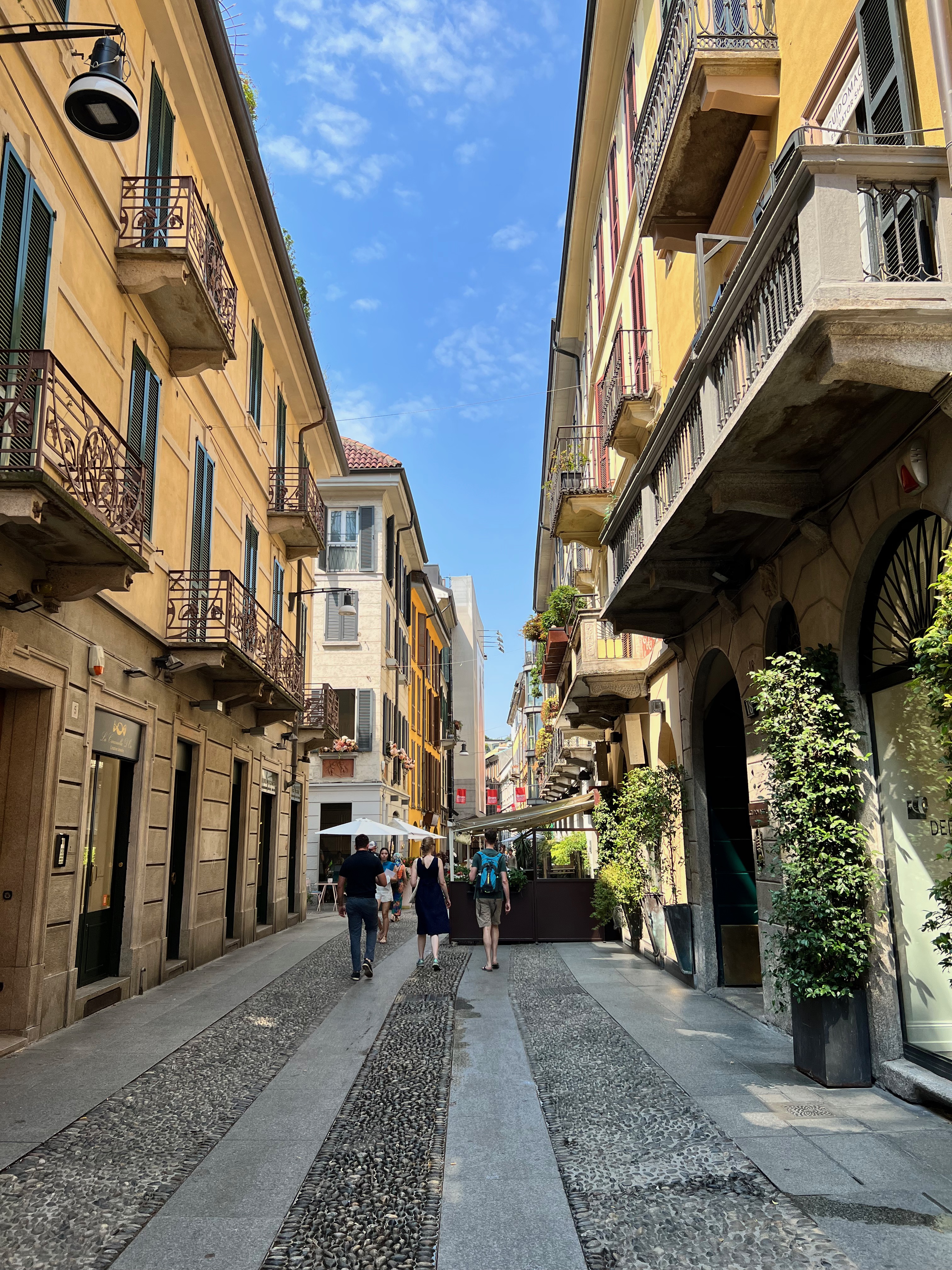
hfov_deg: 53.1
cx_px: 476
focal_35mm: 26
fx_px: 953
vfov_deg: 67.3
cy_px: 635
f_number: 1.5
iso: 50
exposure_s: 1/2252
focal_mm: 5.7
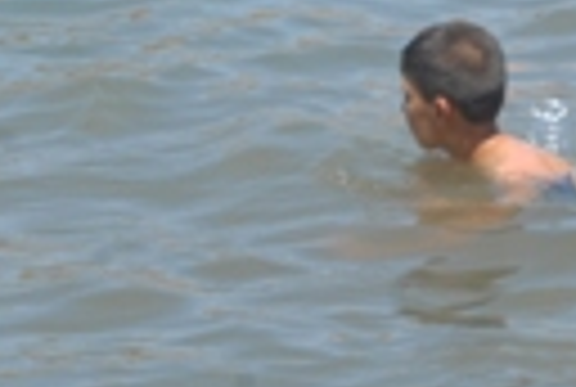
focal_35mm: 363
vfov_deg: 3.8
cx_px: 778
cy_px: -137
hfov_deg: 5.6
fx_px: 5822
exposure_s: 1/125
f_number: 13
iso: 250
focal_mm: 62
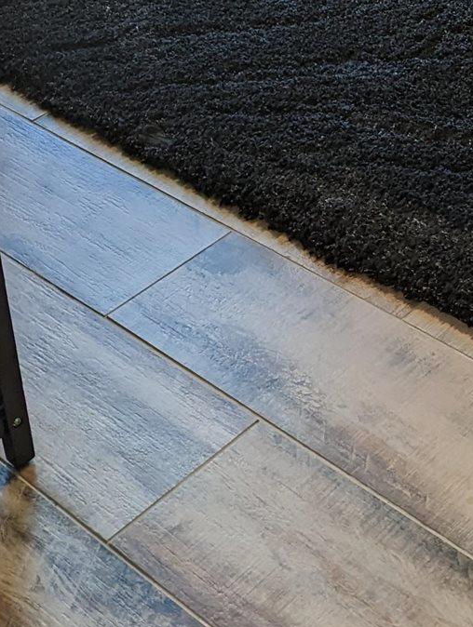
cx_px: 598
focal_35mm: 82
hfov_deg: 17.1
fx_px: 1489
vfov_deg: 20.3
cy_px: -328
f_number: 1.85
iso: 44
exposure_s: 1/60
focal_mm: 6.81
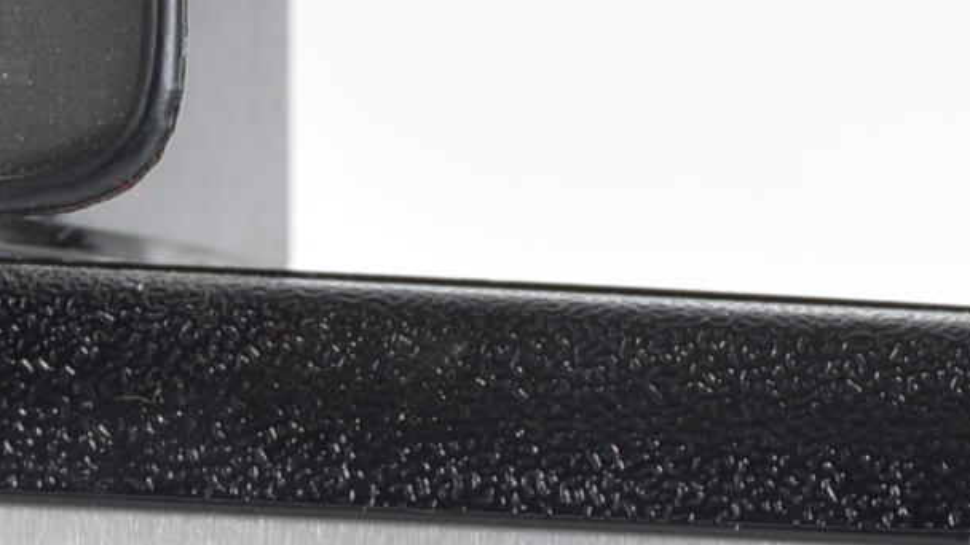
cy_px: 978
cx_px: -116
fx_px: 7588
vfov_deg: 4.1
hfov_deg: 7.3
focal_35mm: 295
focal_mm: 38
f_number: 8
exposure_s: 1/80
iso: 100
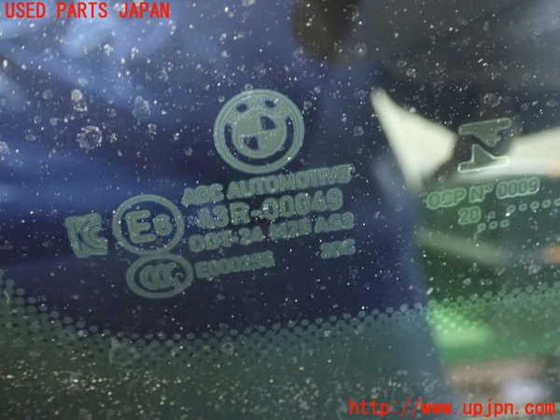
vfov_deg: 33.6
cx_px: 280
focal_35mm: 43
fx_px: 696
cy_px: 210
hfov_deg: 43.9
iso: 1600
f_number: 2.9
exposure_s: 1/10
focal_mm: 7.86
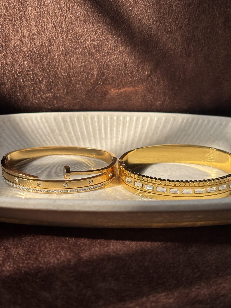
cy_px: 154
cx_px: 116
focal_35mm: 52
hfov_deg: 28.0
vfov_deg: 36.8
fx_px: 463
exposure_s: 1/195
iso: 32
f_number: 1.6
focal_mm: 5.96
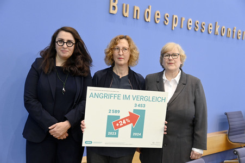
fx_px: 326
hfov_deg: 41.1
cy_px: 82
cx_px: 122
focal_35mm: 48
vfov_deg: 28.0
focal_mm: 48
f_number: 4.5
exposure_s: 1/500
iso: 4000
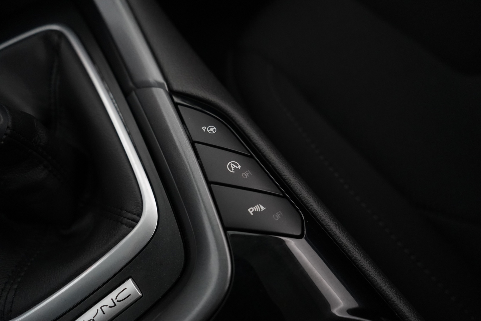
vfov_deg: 46.4
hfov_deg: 65.5
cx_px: 240
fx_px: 374
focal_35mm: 28
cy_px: 160
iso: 4000
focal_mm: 28
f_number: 3.5
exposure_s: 1/60
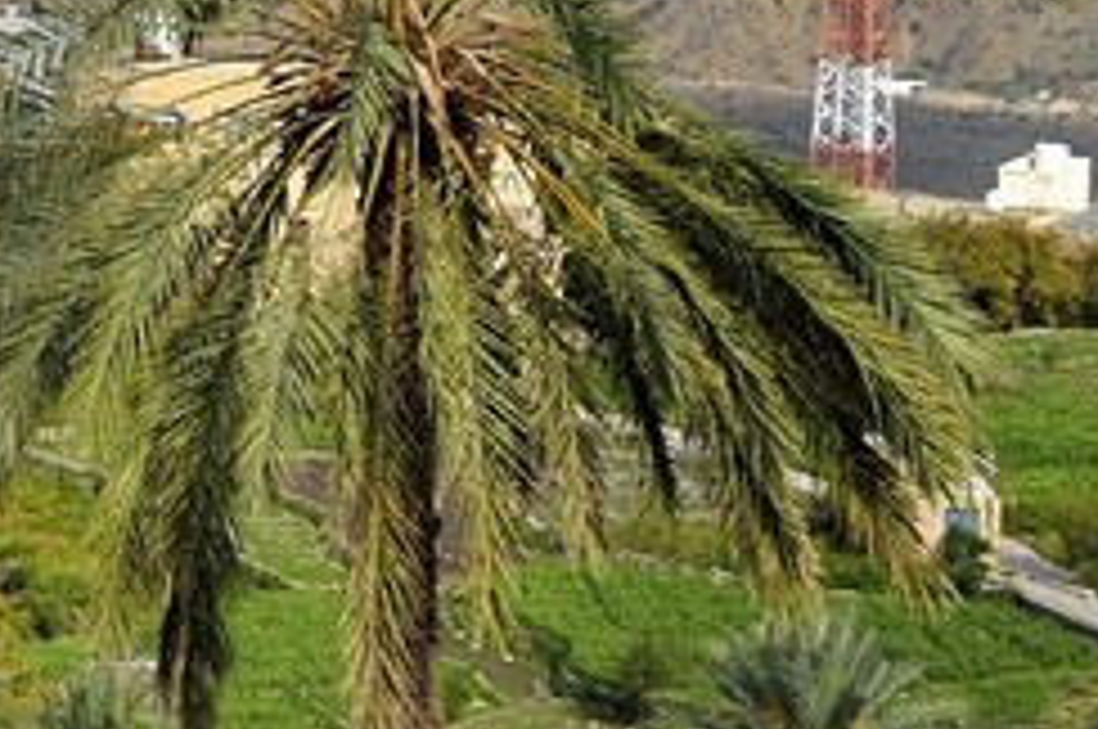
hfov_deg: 8.0
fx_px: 7188
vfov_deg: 5.7
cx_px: -1665
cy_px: -470
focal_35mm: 236
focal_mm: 36
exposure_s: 1/250
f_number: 13
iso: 200
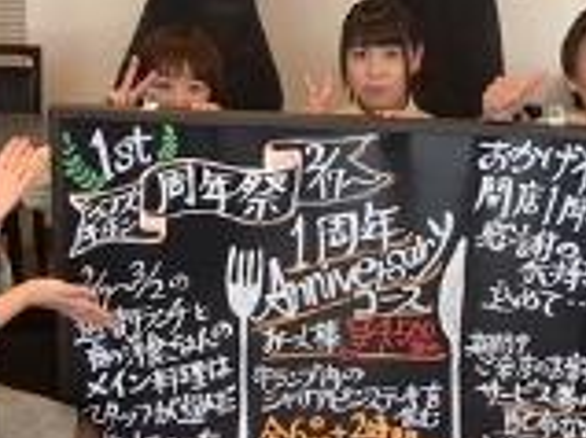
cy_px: 133
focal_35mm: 73
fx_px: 1235
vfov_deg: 20.0
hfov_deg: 26.7
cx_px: 335
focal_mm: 4.2
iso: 64
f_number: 2.2
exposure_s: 1/30
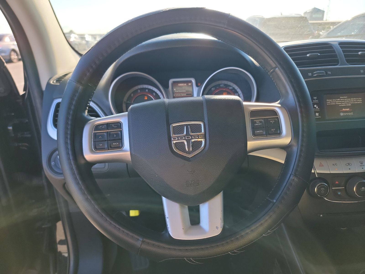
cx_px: 182
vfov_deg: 56.8
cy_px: 137
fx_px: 253
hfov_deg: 71.6
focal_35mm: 24
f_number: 1.8
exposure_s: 1/119
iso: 56
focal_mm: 6.7
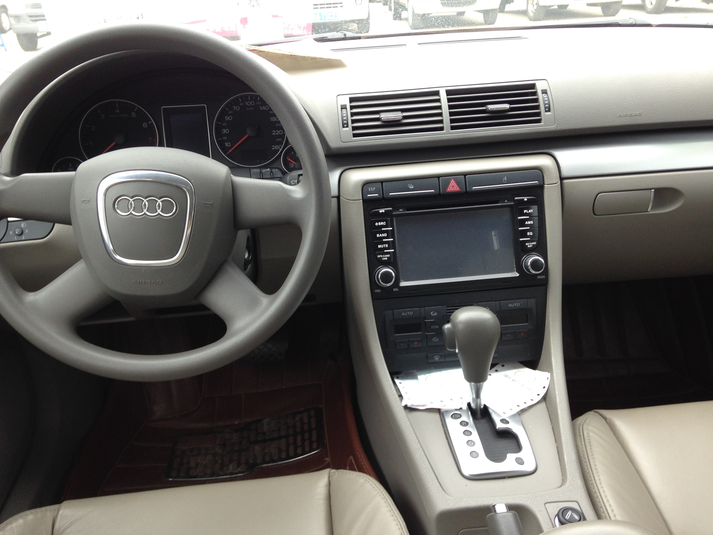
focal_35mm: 33
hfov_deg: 55.4
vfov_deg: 42.9
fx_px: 680
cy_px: 268
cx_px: 356
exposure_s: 1/120
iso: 80
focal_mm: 4.12
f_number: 2.4
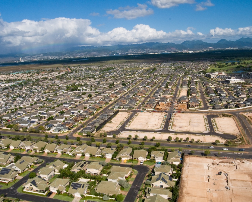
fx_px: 231
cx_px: 120
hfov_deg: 57.1
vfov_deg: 47.1
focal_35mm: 31
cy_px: 102
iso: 400
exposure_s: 1/500
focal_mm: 18
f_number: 13
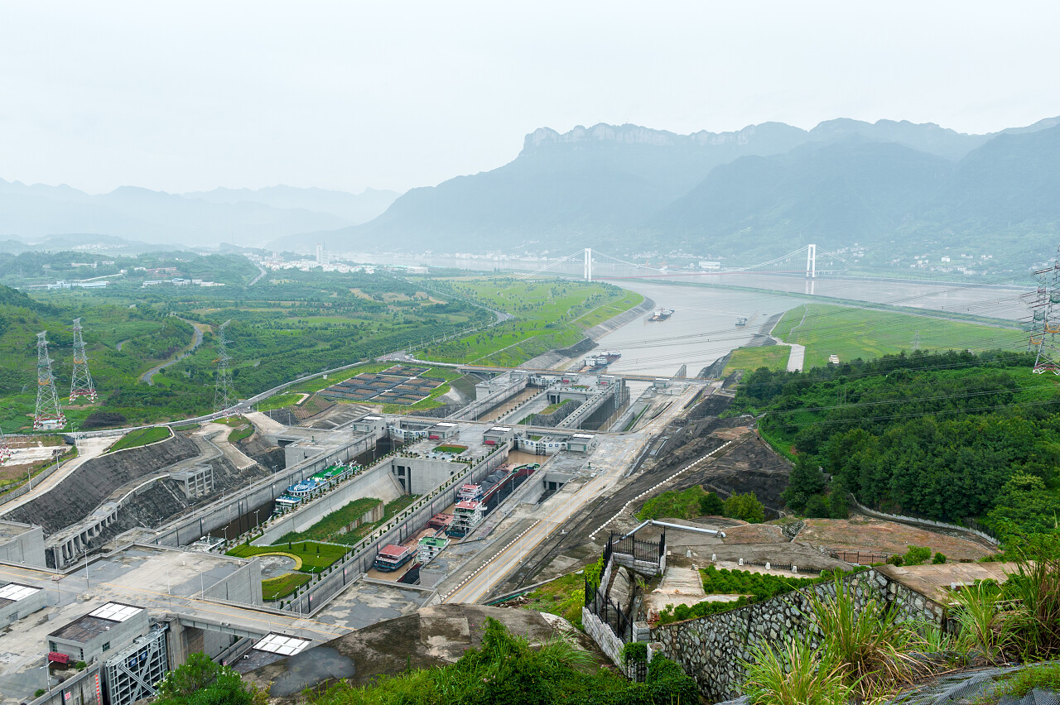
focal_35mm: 26
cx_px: 530
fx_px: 765
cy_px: 352
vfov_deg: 49.5
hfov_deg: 69.4
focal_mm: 26
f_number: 8
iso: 200
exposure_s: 1/250
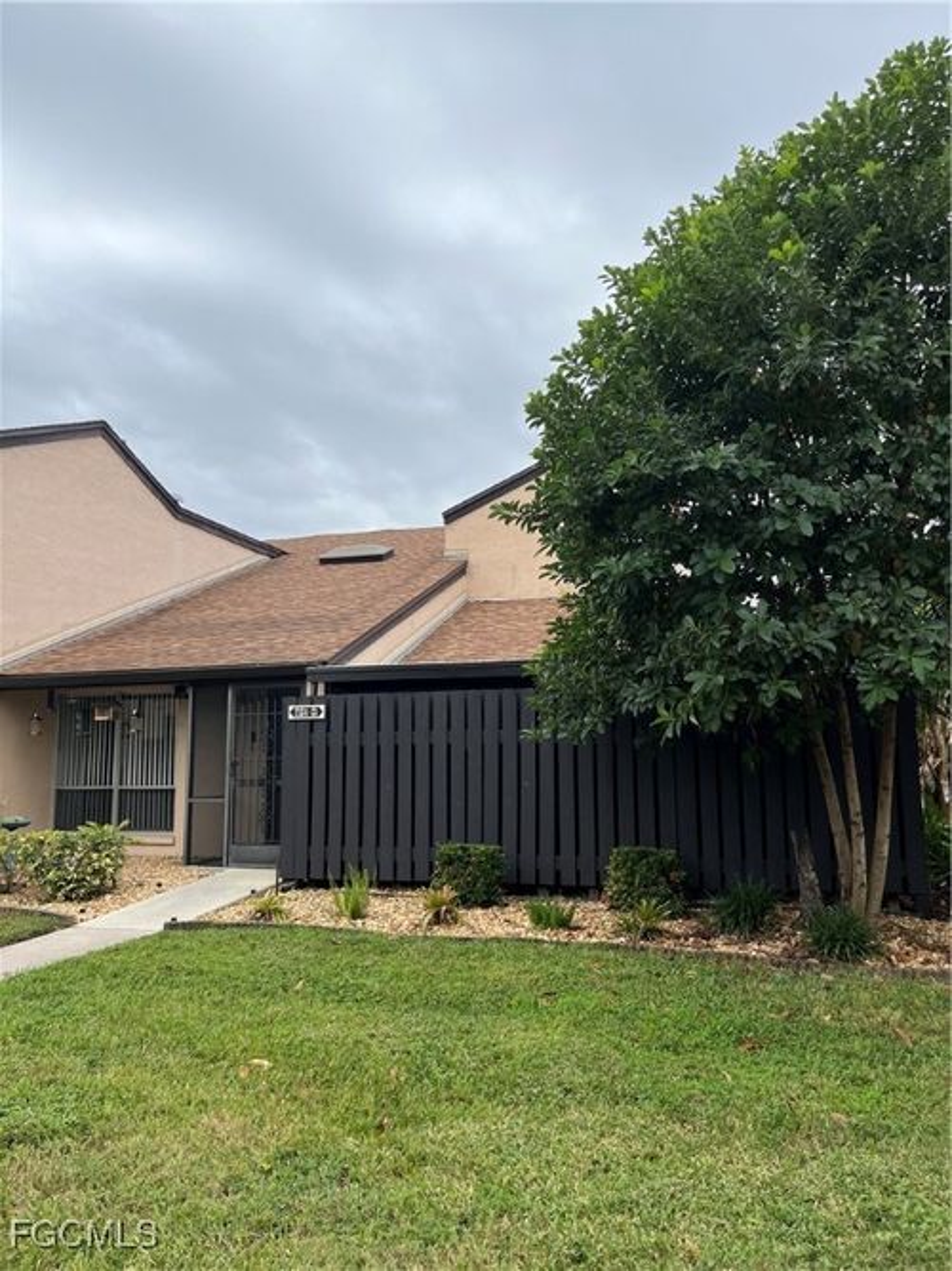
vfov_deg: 67.3
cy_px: 636
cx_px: 476
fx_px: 954
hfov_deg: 53.0
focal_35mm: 26
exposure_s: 1/1355
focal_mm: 5.1
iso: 50
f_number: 1.6
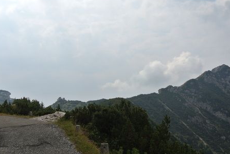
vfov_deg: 28.4
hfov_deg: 41.9
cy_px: 109
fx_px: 301
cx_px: 123
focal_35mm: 47
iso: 100
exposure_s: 1/1600
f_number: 4.5
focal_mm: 11
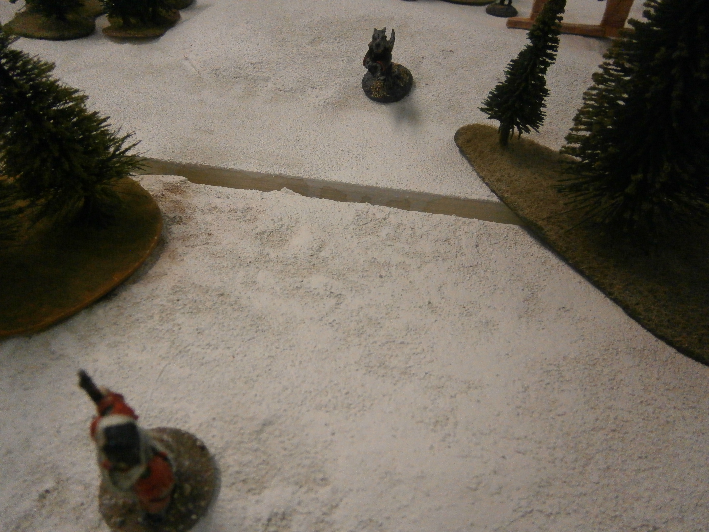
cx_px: 354
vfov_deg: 53.1
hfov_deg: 67.3
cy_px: 266
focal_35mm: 26
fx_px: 533
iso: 400
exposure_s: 1/320
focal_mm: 4.7
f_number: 2.8
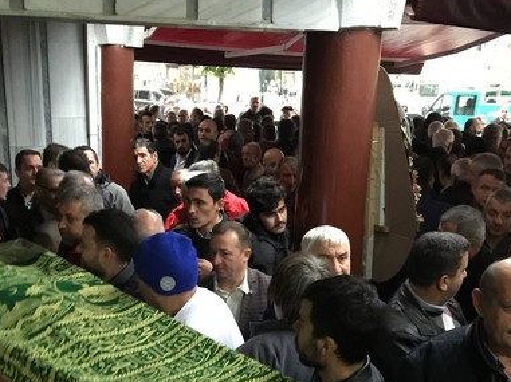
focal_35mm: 51
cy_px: 320
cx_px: 203
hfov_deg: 37.4
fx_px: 752
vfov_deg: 27.8
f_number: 2.2
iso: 200
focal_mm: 4.15
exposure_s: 1/8
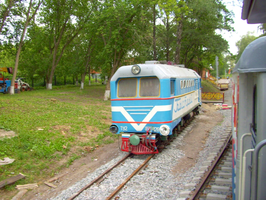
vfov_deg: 41.8
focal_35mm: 34
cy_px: 100
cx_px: 133
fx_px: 261
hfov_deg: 54.0
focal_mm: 5.7
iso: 80
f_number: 2.9
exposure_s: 1/160
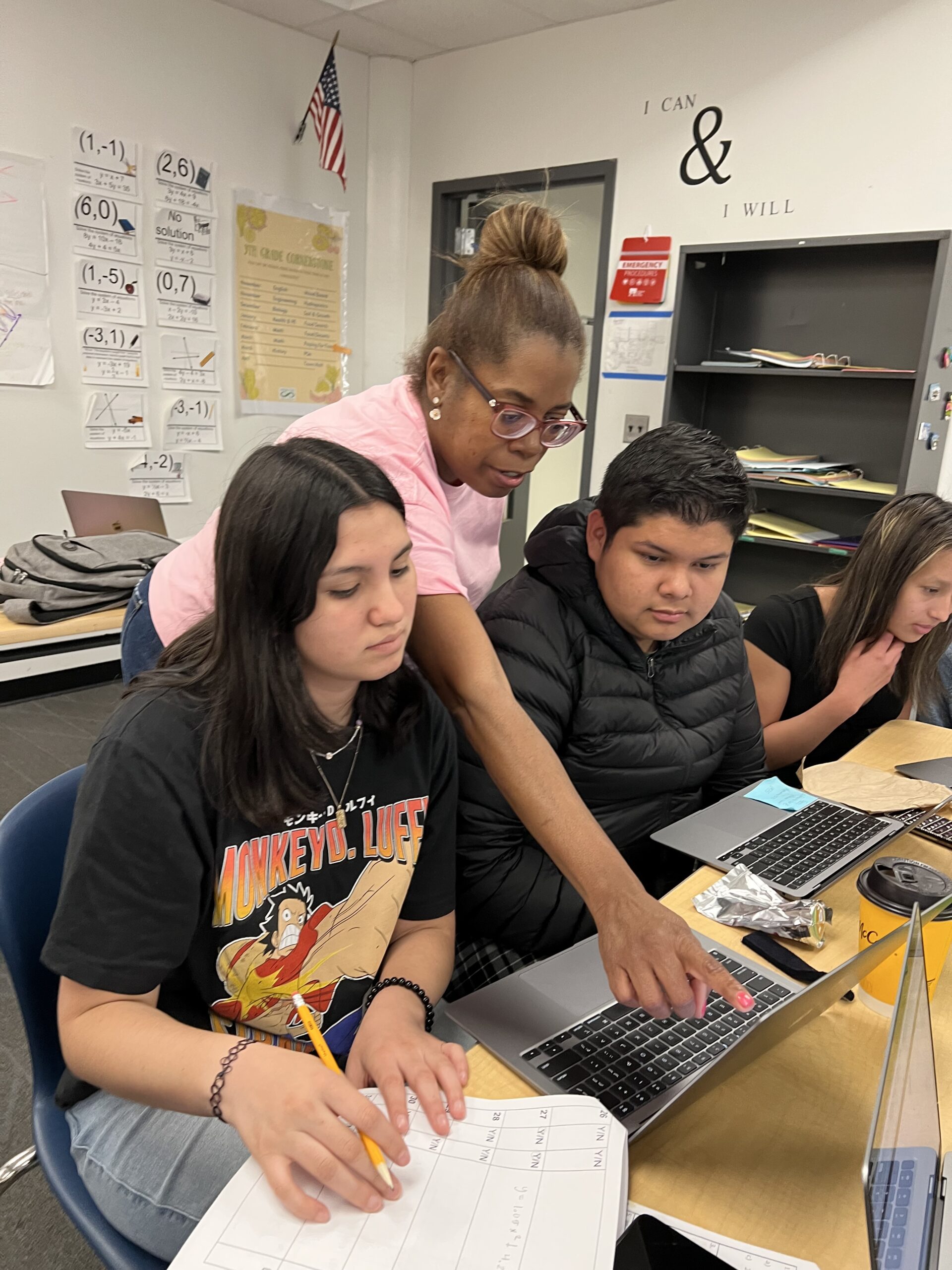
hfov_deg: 53.1
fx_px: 953
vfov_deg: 67.3
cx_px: 476
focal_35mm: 26
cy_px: 635
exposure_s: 1/60
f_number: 1.5
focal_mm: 5.7
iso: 250
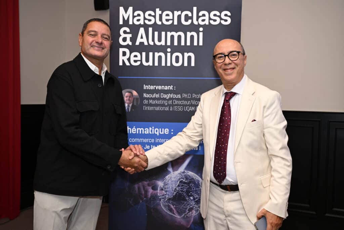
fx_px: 373
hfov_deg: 49.5
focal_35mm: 39
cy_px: 115
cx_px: 172
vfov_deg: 34.2
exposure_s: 1/125
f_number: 5
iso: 1250
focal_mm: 39
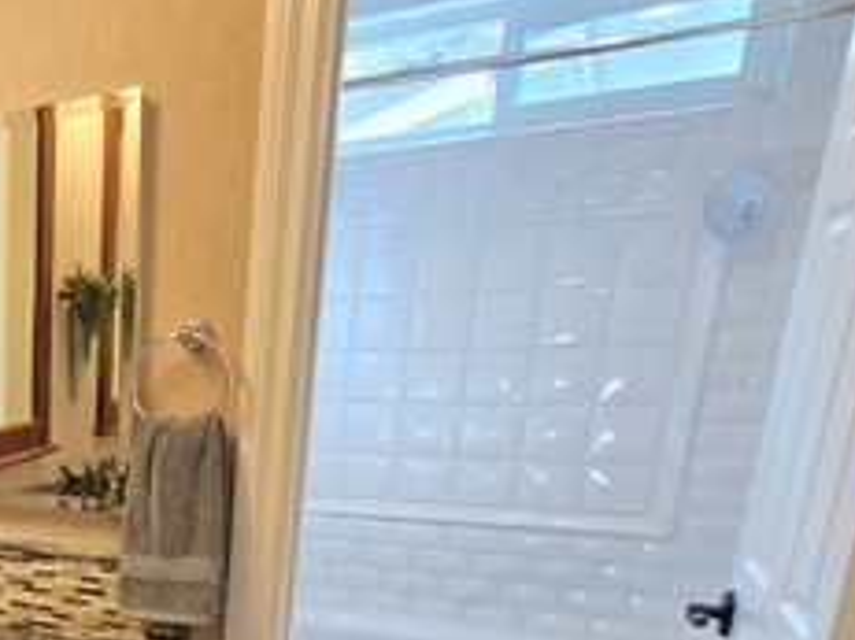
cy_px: 614
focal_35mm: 36
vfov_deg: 36.3
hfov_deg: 38.7
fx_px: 889
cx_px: -155
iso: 160
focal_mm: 2.2
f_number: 2.2
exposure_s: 1/60
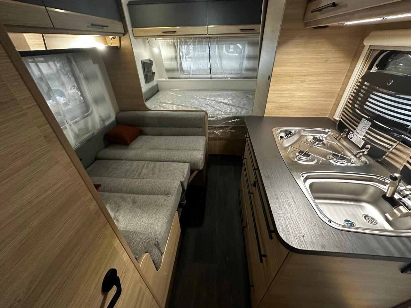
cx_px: 206
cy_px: 154
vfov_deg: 85.7
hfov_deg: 102.1
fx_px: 166
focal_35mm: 14
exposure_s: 1/60
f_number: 2.2
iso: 500
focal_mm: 2.22
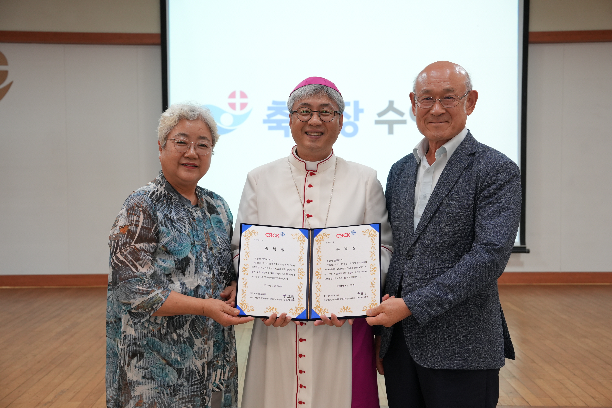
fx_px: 799
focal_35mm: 47
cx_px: 306
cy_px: 204
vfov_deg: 28.6
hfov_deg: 41.9
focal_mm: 47
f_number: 4.5
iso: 1250
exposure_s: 1/125
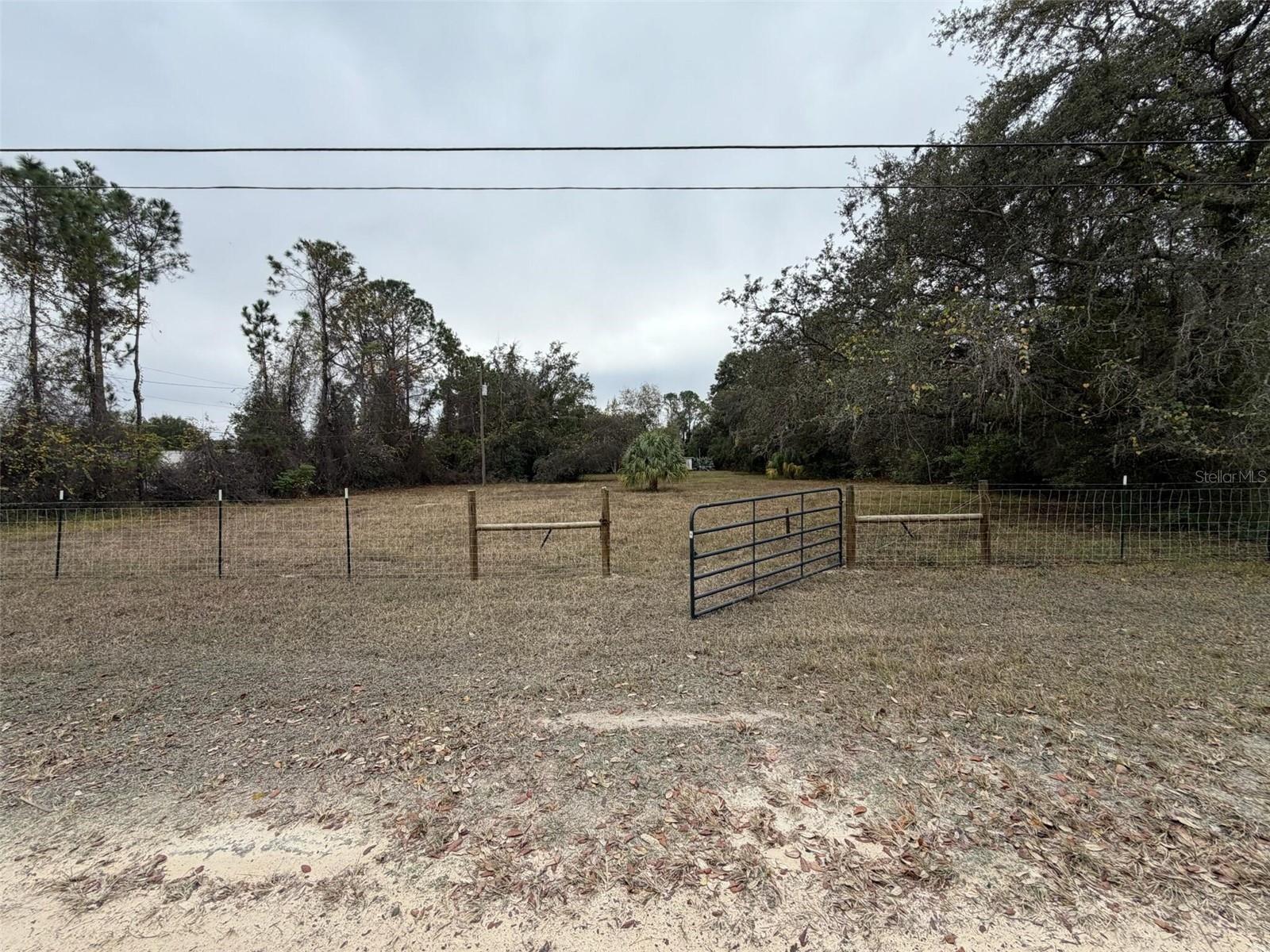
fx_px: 514
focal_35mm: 14
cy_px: 476
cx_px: 635
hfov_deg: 102.1
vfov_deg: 85.7
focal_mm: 2.22
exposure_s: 1/770
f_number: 2.2
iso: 32
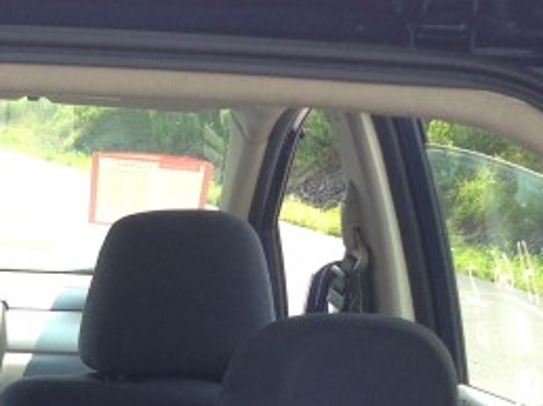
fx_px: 2053
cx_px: -21
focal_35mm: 131
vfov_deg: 10.8
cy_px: 644
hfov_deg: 14.8
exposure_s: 1/214
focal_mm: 4.12
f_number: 2.4
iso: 50
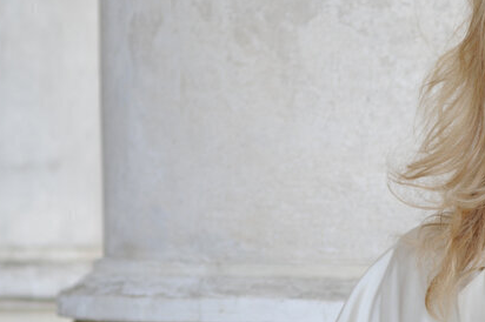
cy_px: 126
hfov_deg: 7.7
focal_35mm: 268
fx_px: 3608
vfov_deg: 5.1
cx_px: 403
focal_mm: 102
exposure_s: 1/160
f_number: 4
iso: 400
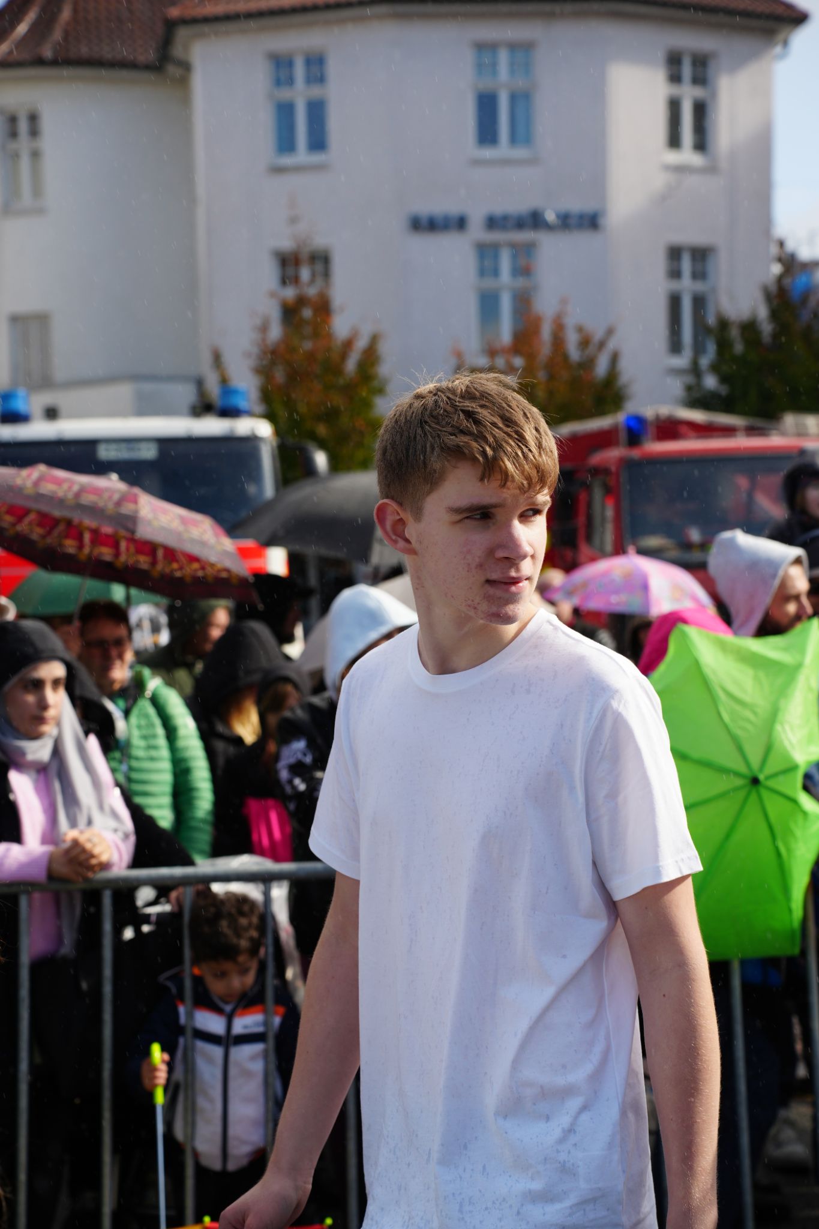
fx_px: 2560
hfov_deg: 18.2
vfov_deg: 27.0
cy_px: 614
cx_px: 410
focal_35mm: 75
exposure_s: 1/640
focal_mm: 75
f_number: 5.6
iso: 200
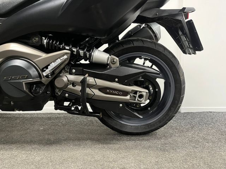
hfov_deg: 67.3
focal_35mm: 26
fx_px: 170
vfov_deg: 53.1
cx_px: 113
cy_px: 84
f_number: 1.6
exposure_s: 1/33
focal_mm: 5.1
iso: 500
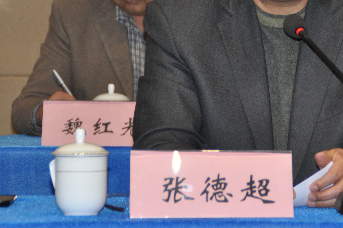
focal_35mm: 278
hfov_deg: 7.4
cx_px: 246
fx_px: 2645
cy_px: 49
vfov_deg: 4.9
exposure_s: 1/60
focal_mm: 92
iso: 800
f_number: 5.6
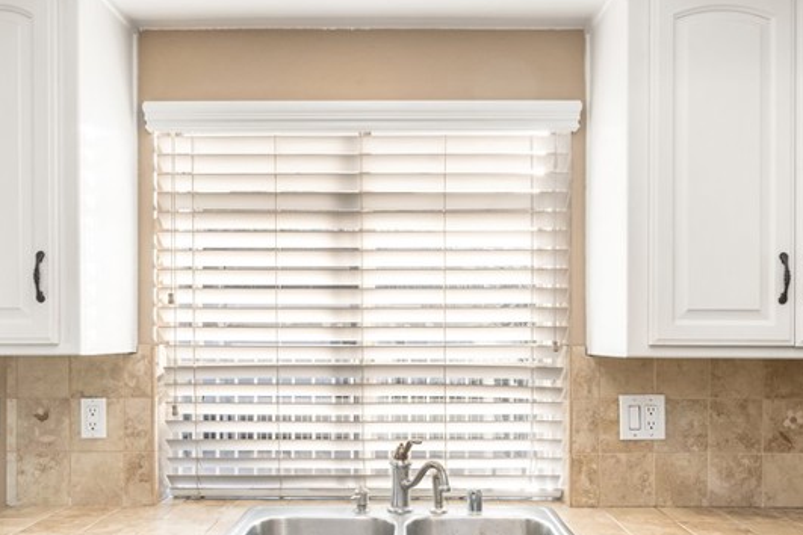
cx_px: 423
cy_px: 360
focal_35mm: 27
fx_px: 602
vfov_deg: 47.1
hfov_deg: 67.3
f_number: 8
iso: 100
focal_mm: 14
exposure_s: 1/80
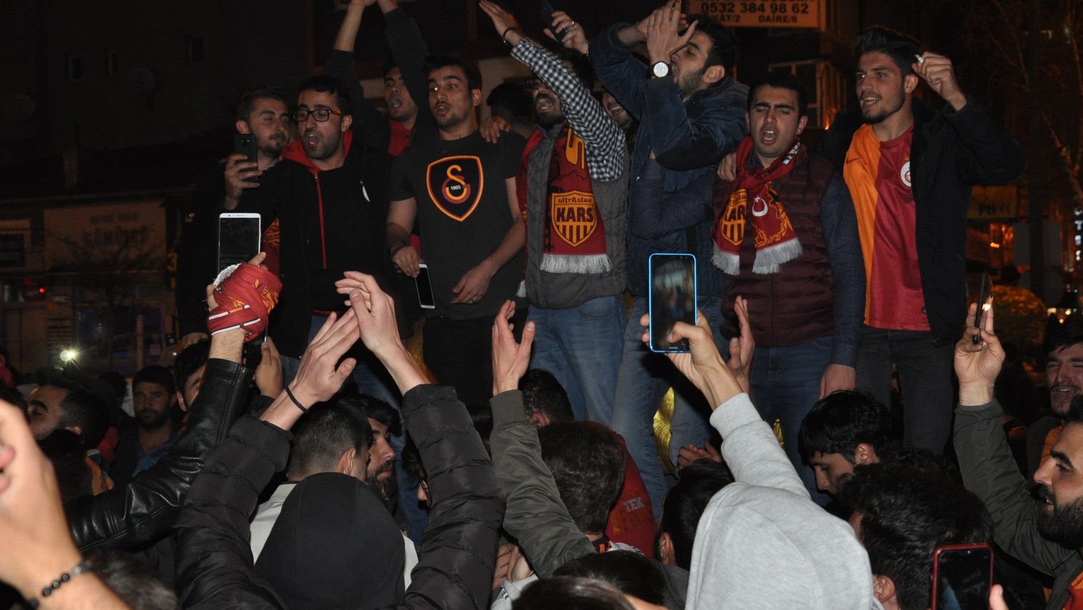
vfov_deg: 23.5
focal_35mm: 51
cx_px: 544
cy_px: 269
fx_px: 1465
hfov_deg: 40.6
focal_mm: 32
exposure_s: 1/60
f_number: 4.2
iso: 800
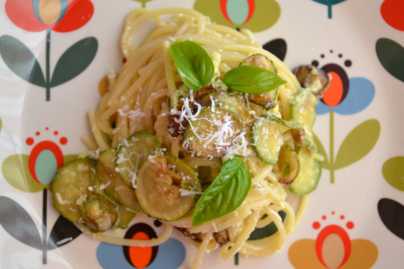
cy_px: 134
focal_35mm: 75
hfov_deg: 27.0
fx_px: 842
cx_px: 202
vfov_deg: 18.2
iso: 400
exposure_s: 1/125
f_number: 5.6
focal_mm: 50
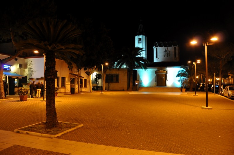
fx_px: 175
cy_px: 78
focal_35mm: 27
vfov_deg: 47.8
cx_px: 117
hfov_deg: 67.5
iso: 1000
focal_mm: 18
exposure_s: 1/6
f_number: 3.5
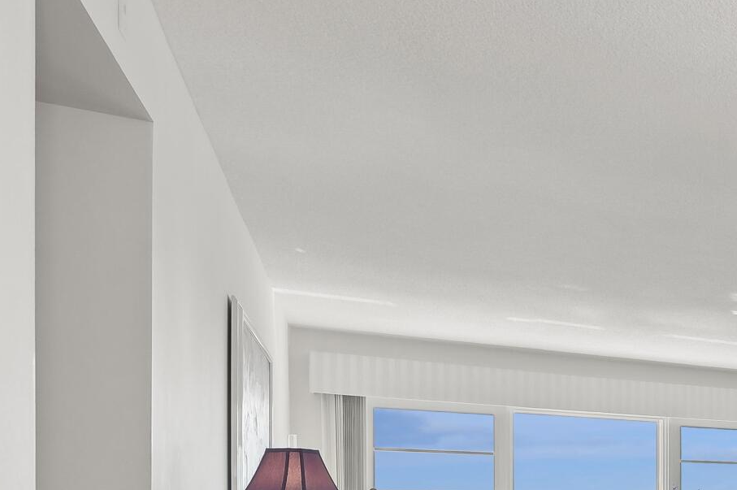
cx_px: 1052
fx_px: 879
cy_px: 536
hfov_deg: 30.4
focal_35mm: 43
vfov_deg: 28.4
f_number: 8
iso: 100
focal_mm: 13
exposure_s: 1/5
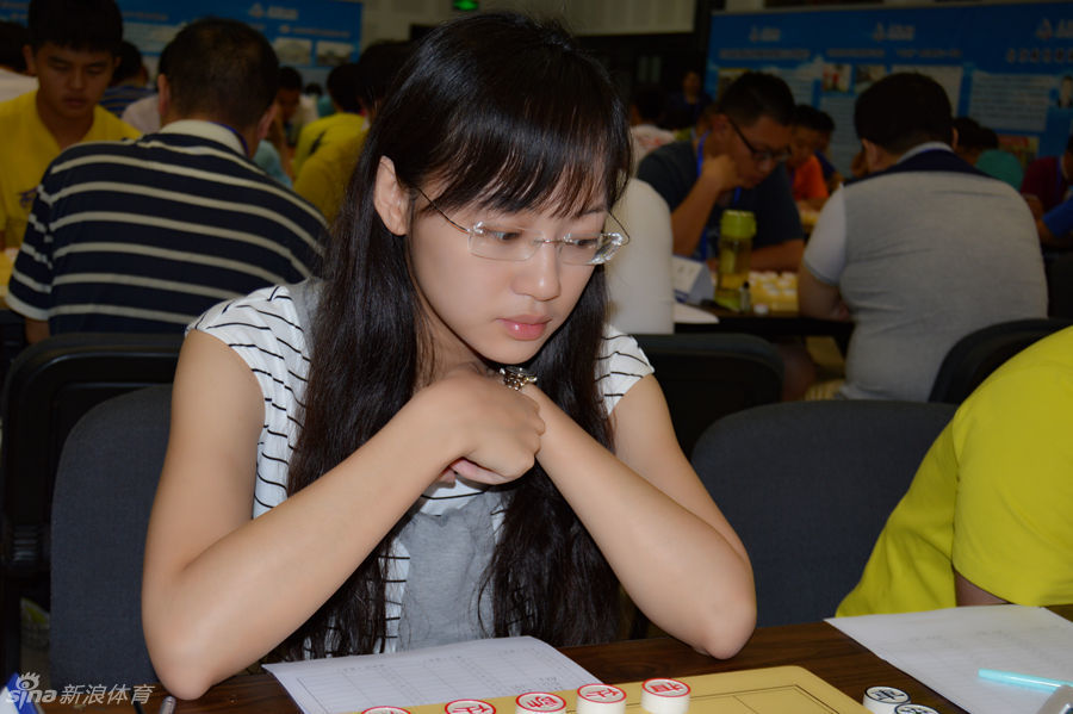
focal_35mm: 42
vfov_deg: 31.9
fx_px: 1251
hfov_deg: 46.4
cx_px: 536
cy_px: 357
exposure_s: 1/60
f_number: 4
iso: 100
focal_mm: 28
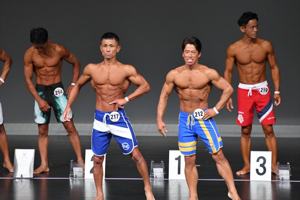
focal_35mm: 375
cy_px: 100
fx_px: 3124
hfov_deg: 5.5
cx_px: 150
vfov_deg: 3.7
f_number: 5.6
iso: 4000
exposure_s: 1/400
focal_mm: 250
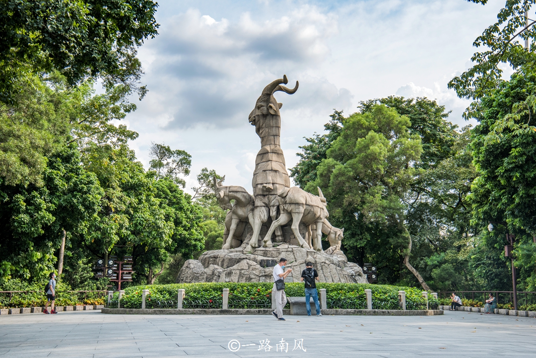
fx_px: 685
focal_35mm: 46
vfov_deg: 29.3
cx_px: 268
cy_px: 179
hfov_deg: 42.7
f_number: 13
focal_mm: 46
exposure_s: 1/100
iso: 200
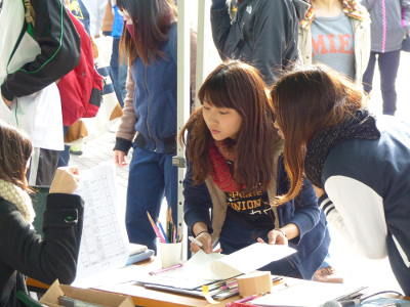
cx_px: 205
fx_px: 1658
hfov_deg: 14.1
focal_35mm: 140
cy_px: 154
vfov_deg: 10.6
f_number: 2.8
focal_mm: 25.2
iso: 200
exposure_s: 1/250
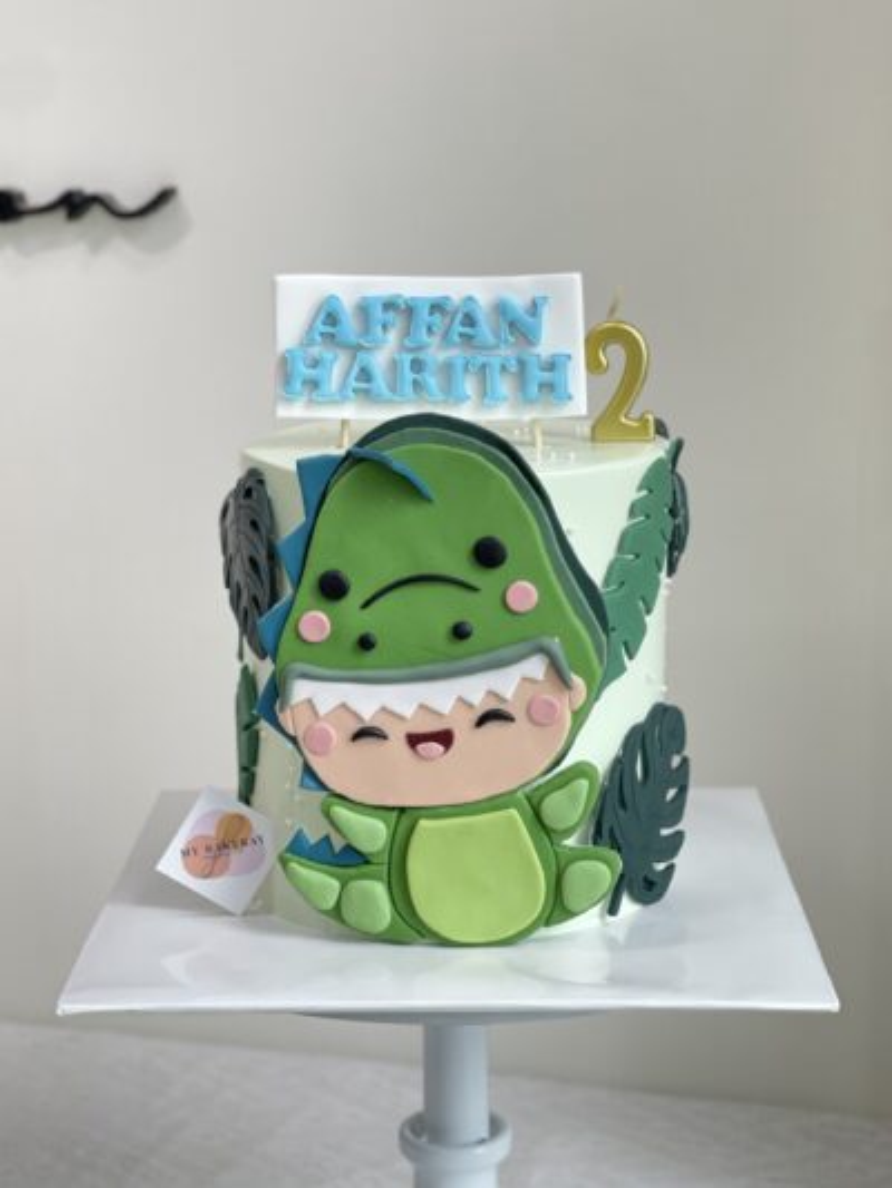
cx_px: 446
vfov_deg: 30.3
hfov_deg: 22.9
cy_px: 594
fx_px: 2198
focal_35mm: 64
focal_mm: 7.5
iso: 160
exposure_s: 1/100
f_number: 2.2
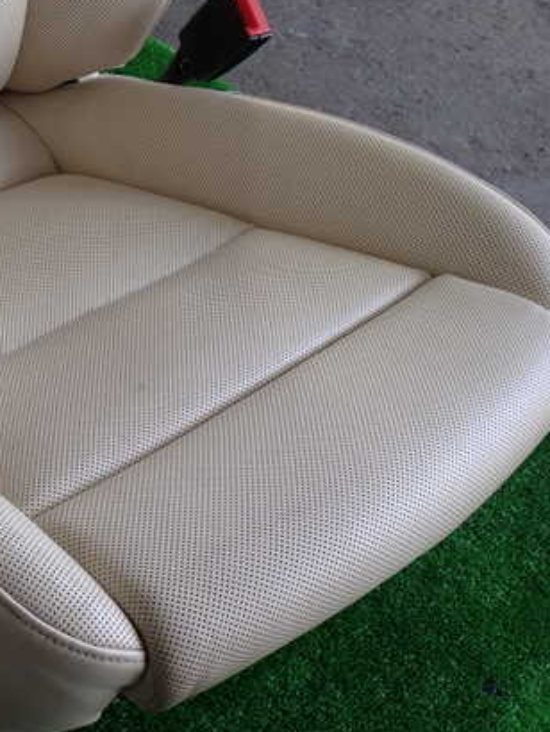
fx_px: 1270
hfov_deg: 23.8
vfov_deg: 32.2
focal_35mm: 60
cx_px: 61
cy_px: 380
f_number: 4
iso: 100
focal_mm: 7.31
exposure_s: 1/100
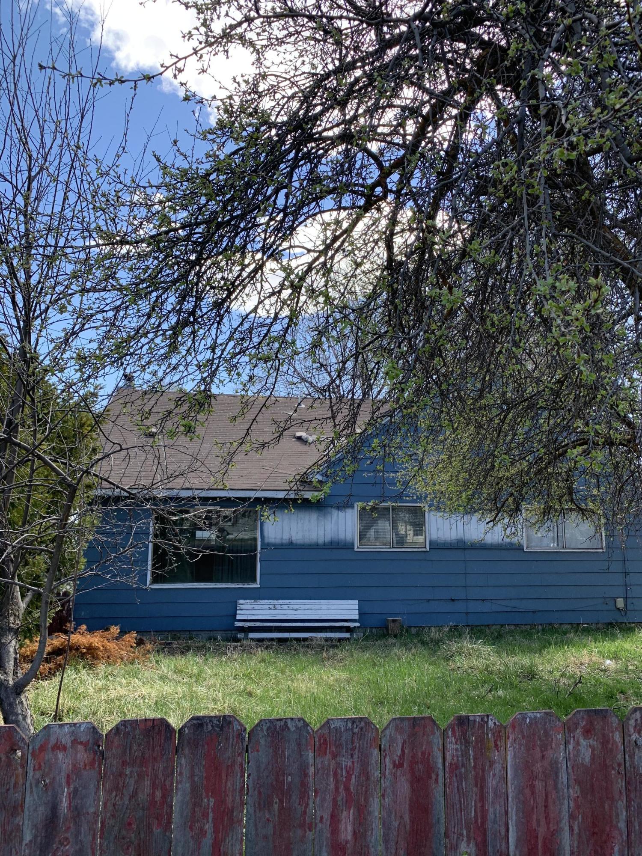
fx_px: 643
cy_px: 428
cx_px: 321
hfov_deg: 53.1
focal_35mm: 26
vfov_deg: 67.3
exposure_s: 1/413
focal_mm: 4.25
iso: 25
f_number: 1.8
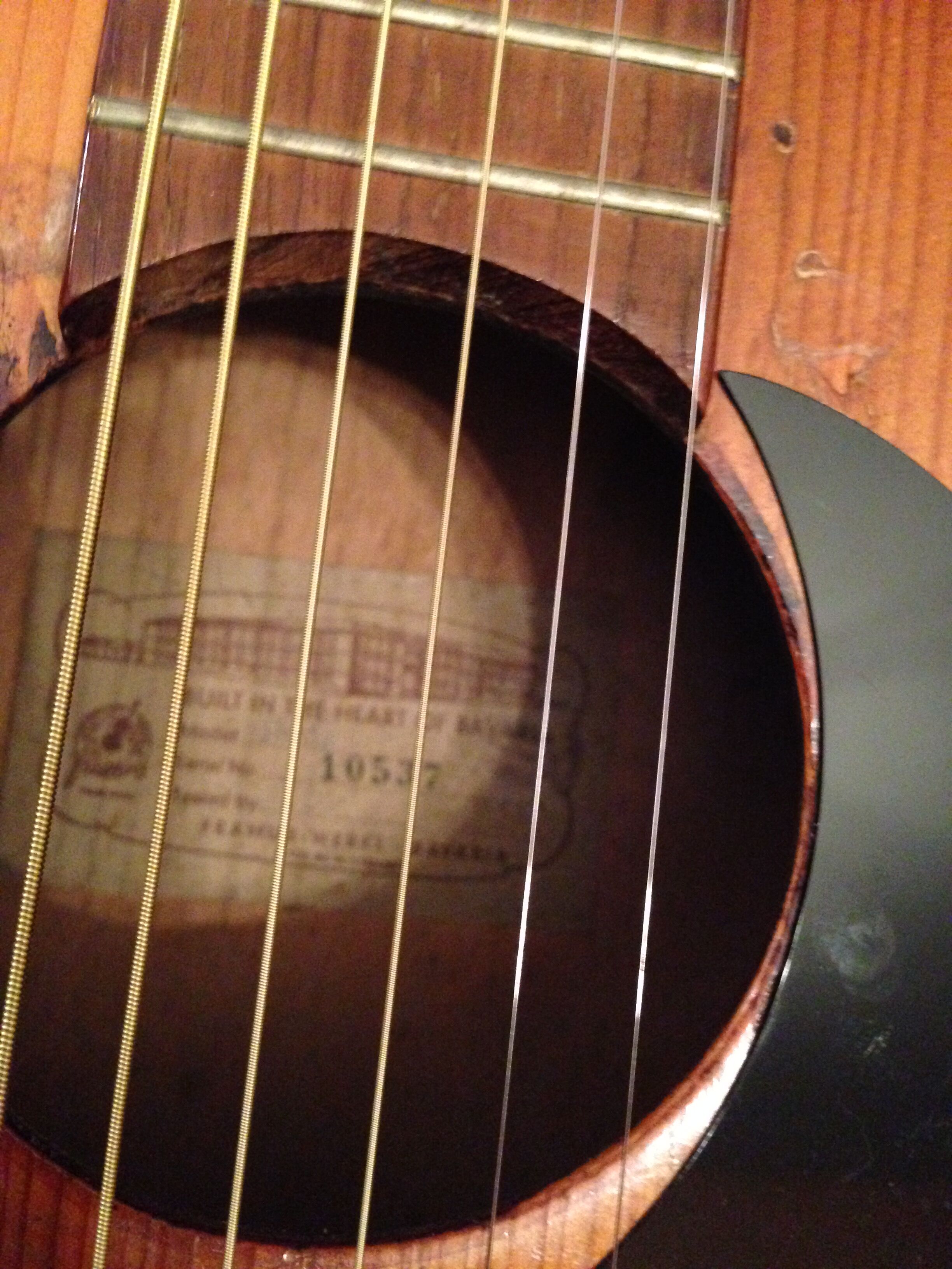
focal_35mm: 33
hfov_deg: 42.9
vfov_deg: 55.4
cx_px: 476
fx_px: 1210
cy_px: 634
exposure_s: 1/15
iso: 800
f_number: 2.4
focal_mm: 4.12
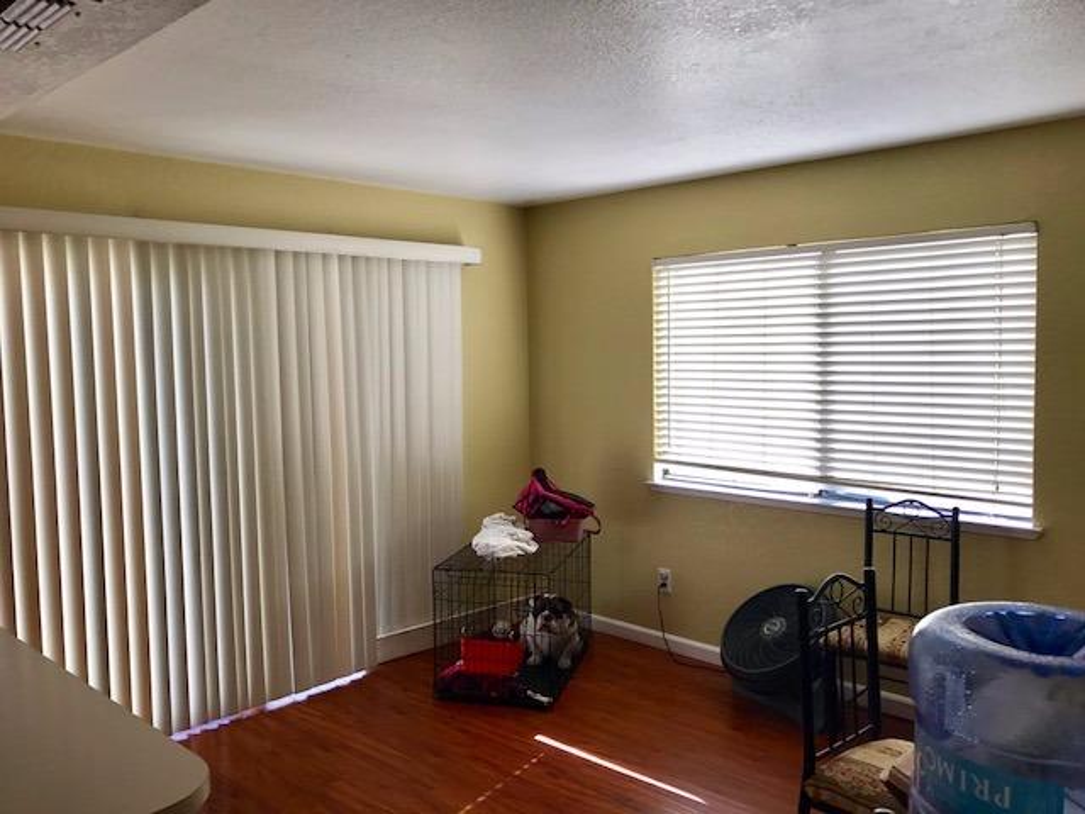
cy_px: 407
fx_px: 878
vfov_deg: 49.7
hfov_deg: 63.4
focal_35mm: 28
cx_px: 542
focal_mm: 3.99
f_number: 1.8
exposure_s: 1/133
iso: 20
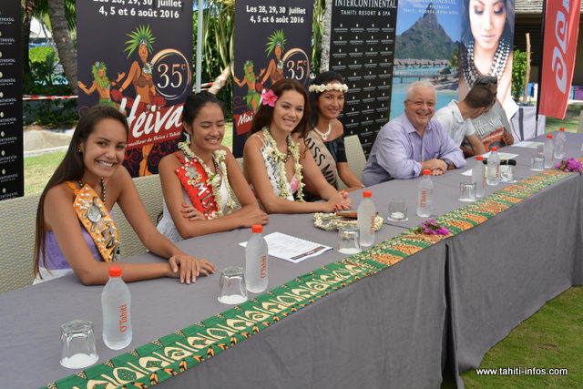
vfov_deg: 33.0
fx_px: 656
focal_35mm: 40
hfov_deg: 47.9
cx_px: 292
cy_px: 194
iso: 160
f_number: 8
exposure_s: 1/250
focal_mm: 27
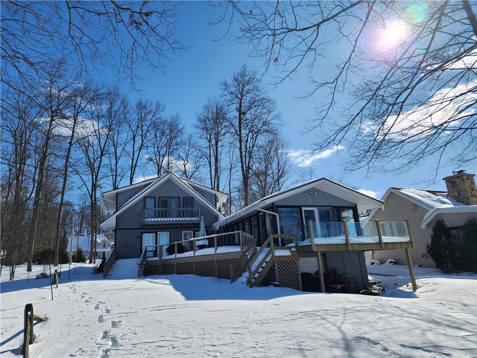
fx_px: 317
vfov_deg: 58.9
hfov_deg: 73.9
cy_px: 179
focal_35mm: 23
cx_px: 238
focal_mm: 6.4
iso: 12
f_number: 1.8
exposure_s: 1/2128
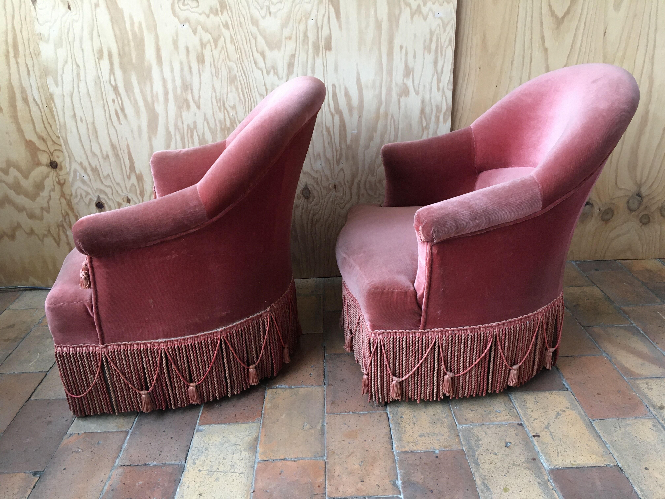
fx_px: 557
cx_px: 332
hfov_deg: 61.7
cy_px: 250
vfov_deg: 48.2
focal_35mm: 29
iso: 100
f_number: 2.2
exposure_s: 1/33
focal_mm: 4.15
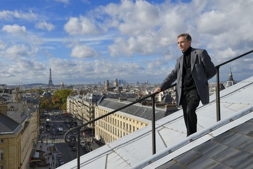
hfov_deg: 50.7
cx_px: 126
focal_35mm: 38
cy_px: 84
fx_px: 267
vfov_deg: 35.1
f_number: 10
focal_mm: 38
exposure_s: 1/200
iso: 100
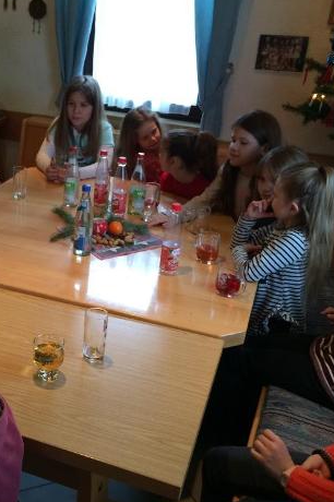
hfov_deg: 31.0
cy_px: 250
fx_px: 585
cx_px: 64
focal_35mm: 42
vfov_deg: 46.4
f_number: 2.2
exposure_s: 1/33
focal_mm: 4.15
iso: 160
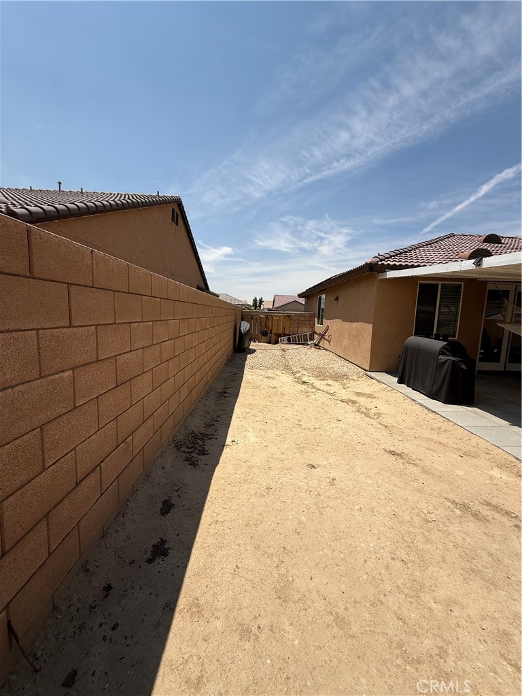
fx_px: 281
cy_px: 348
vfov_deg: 102.1
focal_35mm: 14
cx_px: 261
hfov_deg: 85.7
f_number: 2.2
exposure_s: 1/1339
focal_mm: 2.22
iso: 20
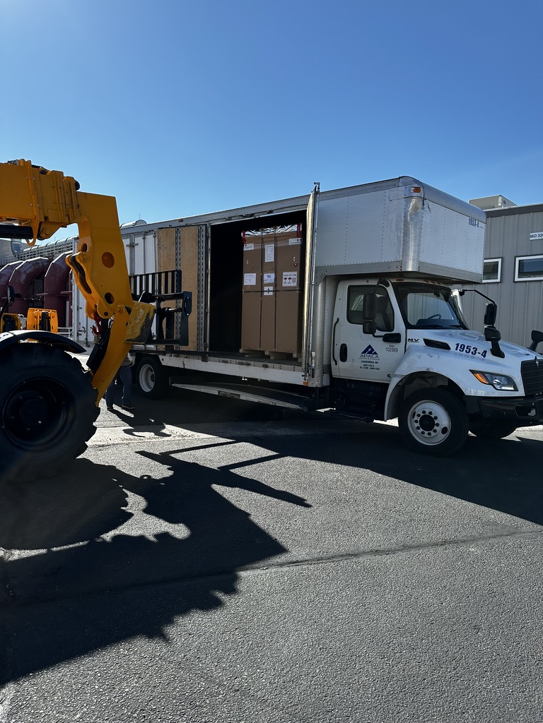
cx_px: 272
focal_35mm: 24
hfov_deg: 56.8
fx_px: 502
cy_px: 362
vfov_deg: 71.6
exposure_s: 1/3356
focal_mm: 6.86
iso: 80
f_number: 1.78
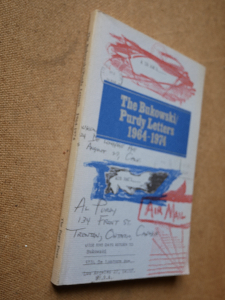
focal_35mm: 36
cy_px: 150
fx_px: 312
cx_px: 112
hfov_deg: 39.7
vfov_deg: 51.3
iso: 200
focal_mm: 18
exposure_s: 1/60
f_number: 4.2
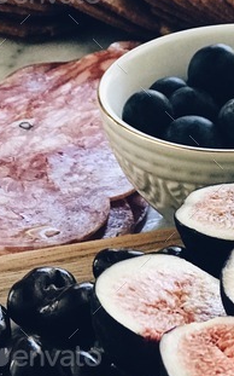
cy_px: 290
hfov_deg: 8.5
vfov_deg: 13.6
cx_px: 224
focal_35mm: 153
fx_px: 1563
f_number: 2.8
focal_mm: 6.6
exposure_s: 1/60
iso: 160
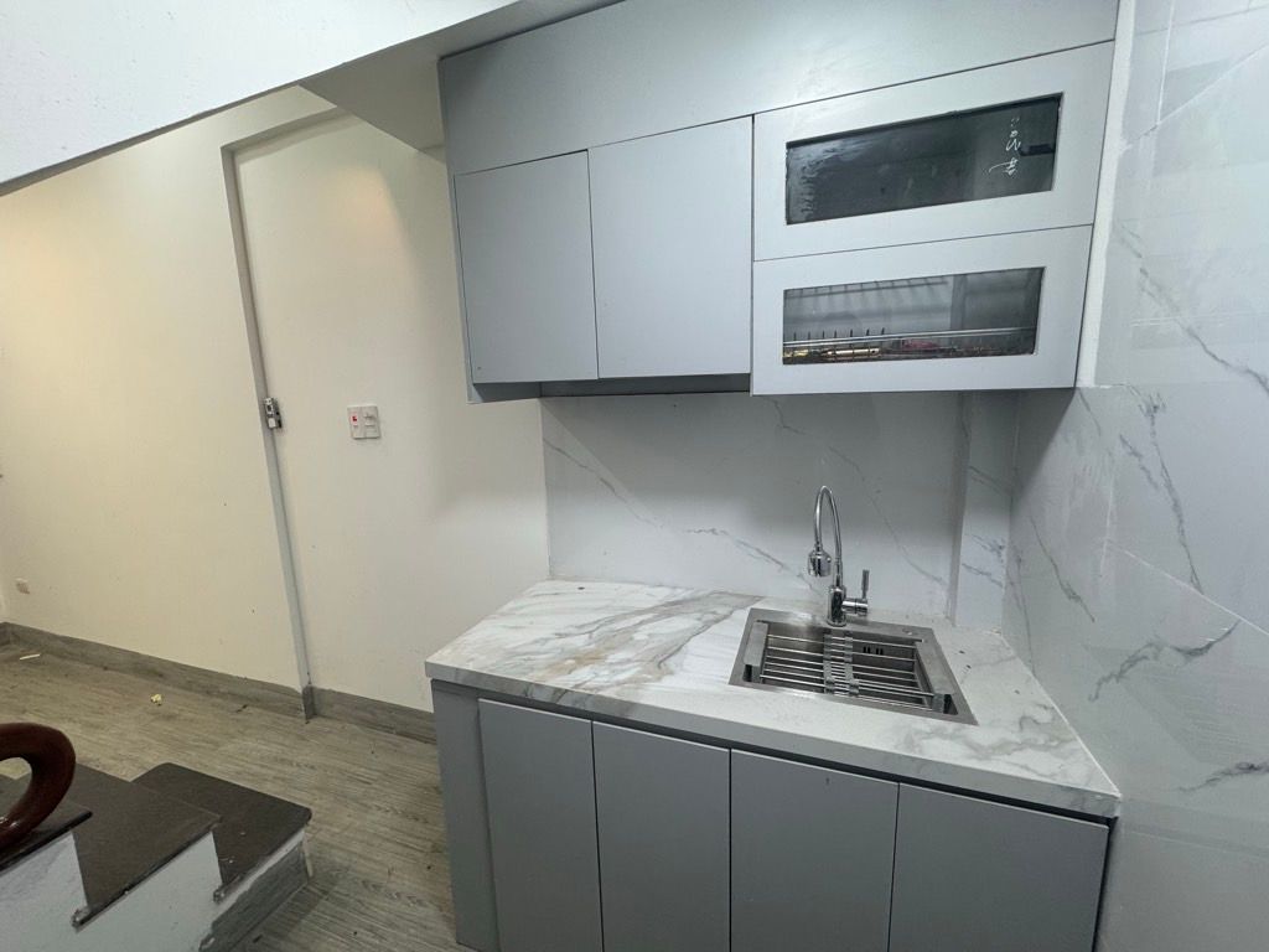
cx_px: 634
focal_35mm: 14
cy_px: 476
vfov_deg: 85.7
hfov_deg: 102.1
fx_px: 513
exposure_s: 1/100
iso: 160
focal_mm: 2.22
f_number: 2.2
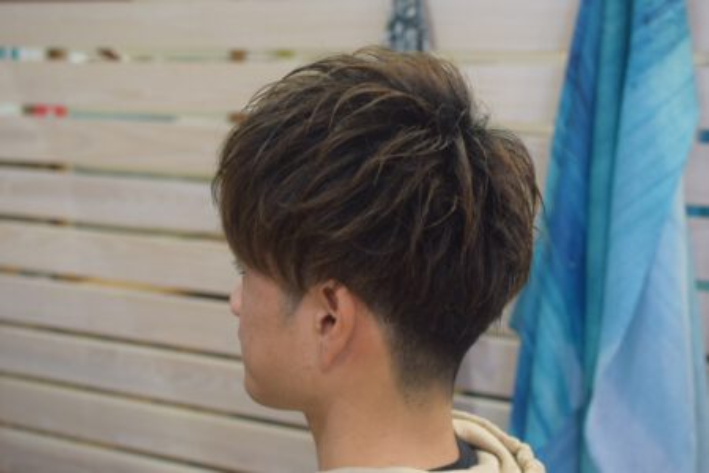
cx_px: 354
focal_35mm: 52
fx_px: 1034
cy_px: 236
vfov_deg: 25.8
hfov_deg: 37.9
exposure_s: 1/80
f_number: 2.8
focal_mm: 35
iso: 1000
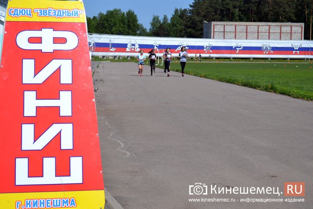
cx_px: 156
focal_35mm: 68
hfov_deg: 29.9
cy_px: 104
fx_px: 587
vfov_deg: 20.2
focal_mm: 45
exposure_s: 1/1600
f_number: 6.3
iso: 400
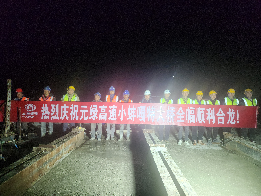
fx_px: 173
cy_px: 98
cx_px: 130
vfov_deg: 58.9
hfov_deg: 73.9
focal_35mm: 23
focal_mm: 5.4
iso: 250
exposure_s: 1/50
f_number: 1.8
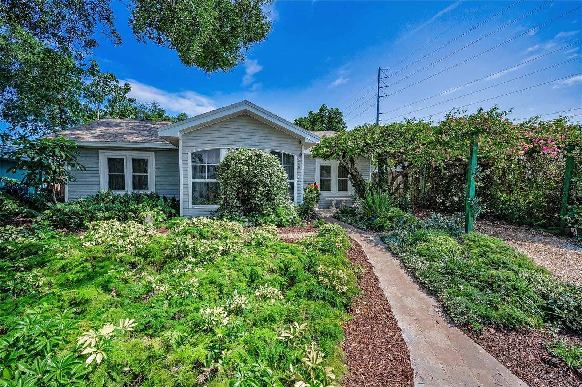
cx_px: 291
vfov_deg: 81.1
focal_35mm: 14
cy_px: 194
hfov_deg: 104.3
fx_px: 226
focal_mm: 14
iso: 400
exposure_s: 1/800
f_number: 11
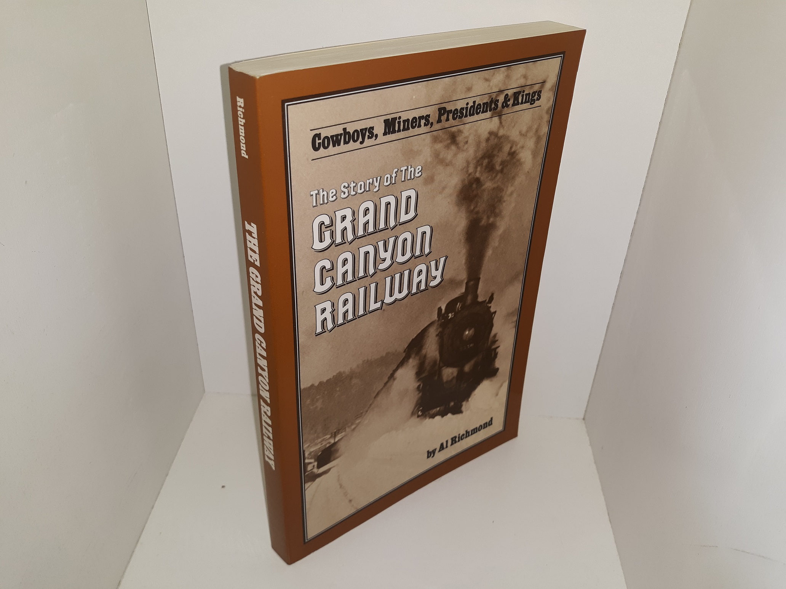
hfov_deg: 63.4
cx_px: 393
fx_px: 636
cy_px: 294
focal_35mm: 28
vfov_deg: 49.7
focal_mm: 3.7
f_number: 1.7
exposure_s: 1/186
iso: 40
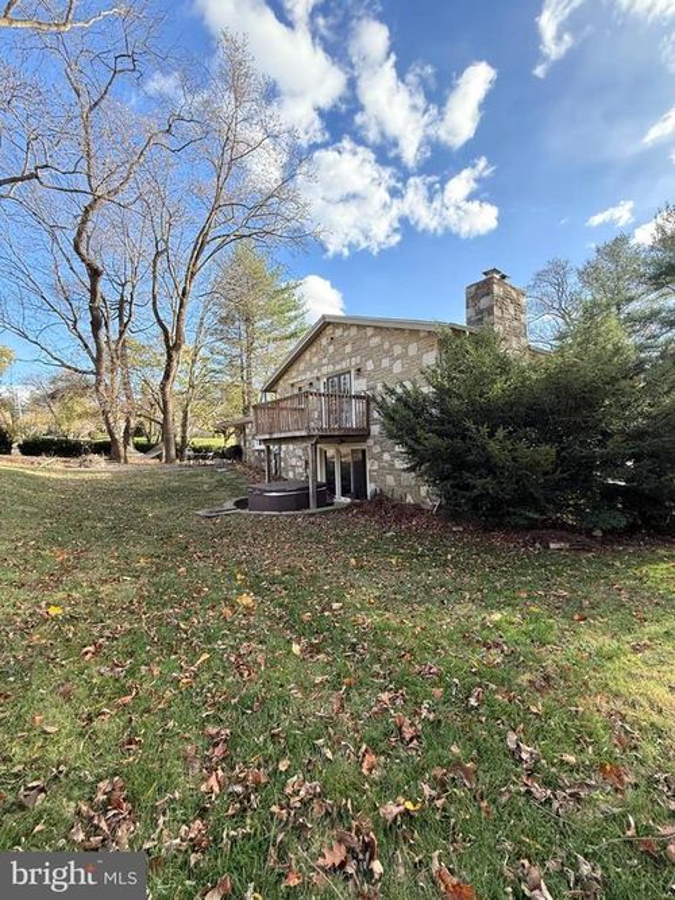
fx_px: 364
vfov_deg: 102.1
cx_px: 338
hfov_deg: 85.7
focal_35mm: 14
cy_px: 450
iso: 64
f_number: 2.2
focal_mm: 2.22
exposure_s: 1/361
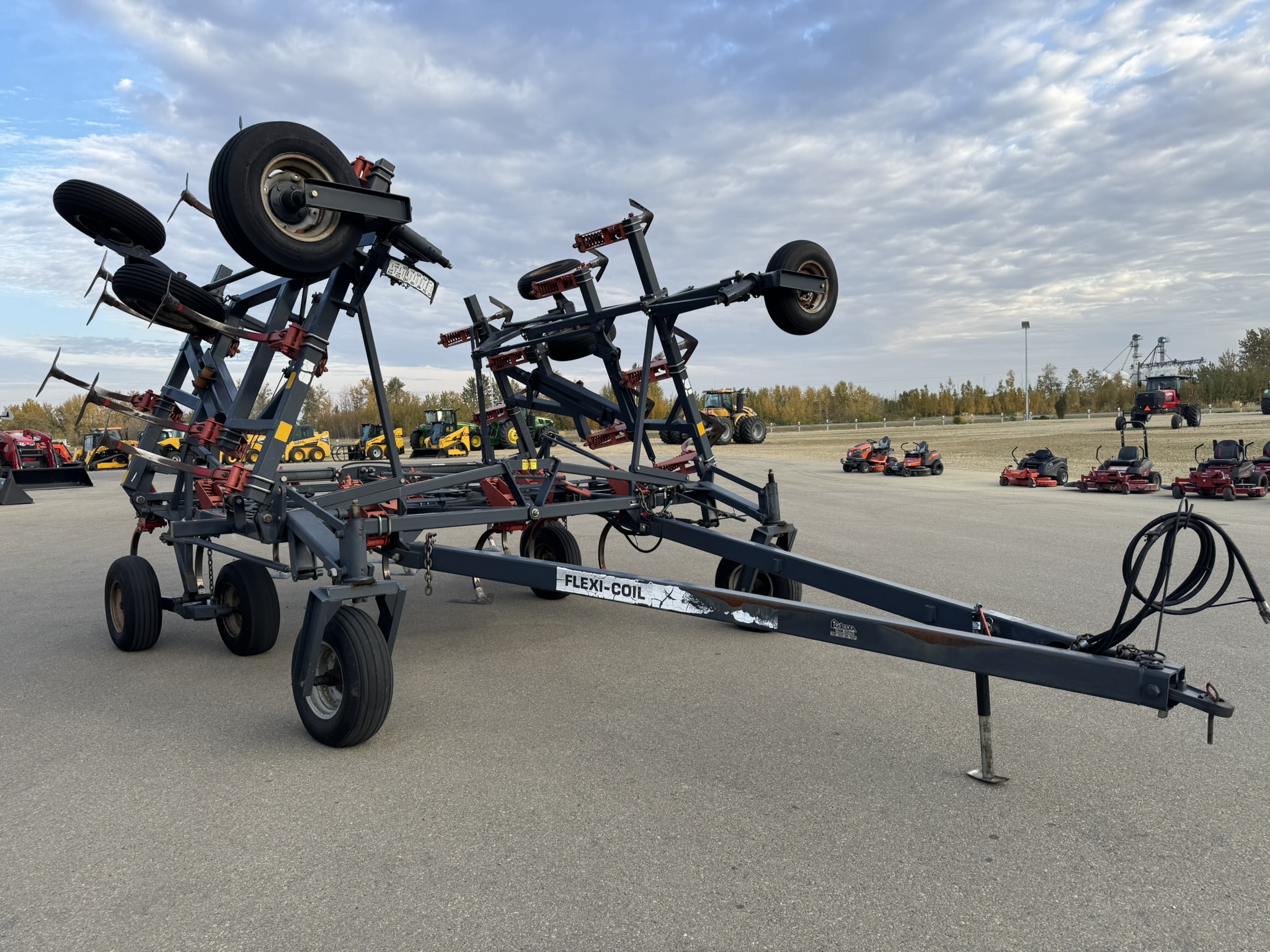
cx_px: 635
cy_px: 476
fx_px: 881
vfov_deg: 56.8
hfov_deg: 71.6
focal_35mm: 24
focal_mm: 6.76
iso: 80
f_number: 1.78
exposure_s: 1/912
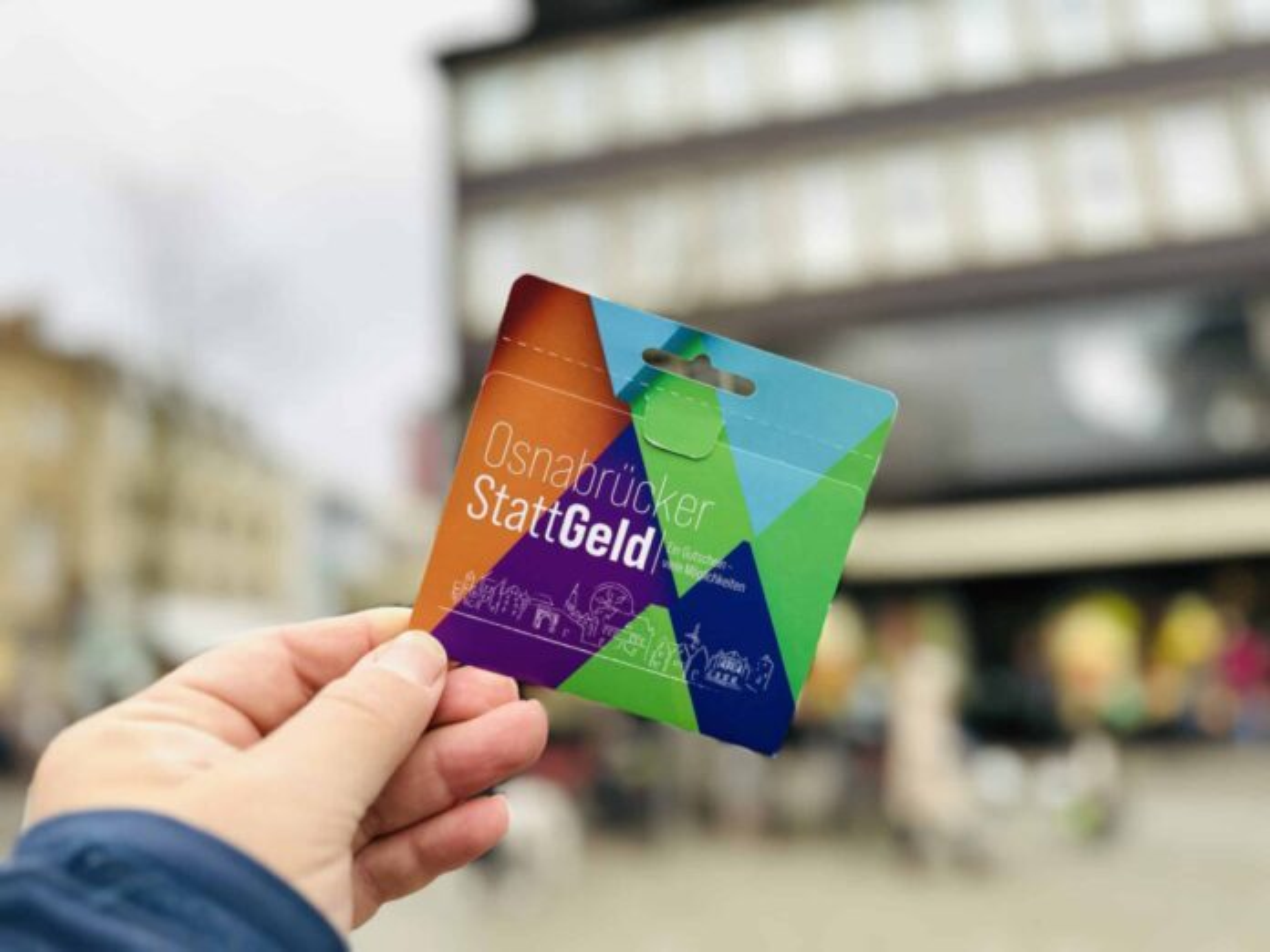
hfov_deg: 71.6
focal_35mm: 24
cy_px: 476
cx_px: 635
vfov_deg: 56.8
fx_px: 881
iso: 80
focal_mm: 6.86
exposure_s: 1/549
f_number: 1.78
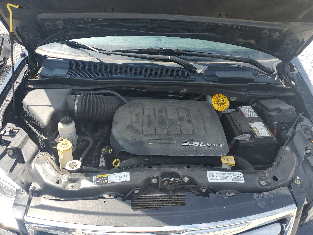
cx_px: 156
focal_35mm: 26
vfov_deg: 53.1
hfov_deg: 67.3
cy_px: 118
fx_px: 235
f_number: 1.5
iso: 50
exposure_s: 1/1111
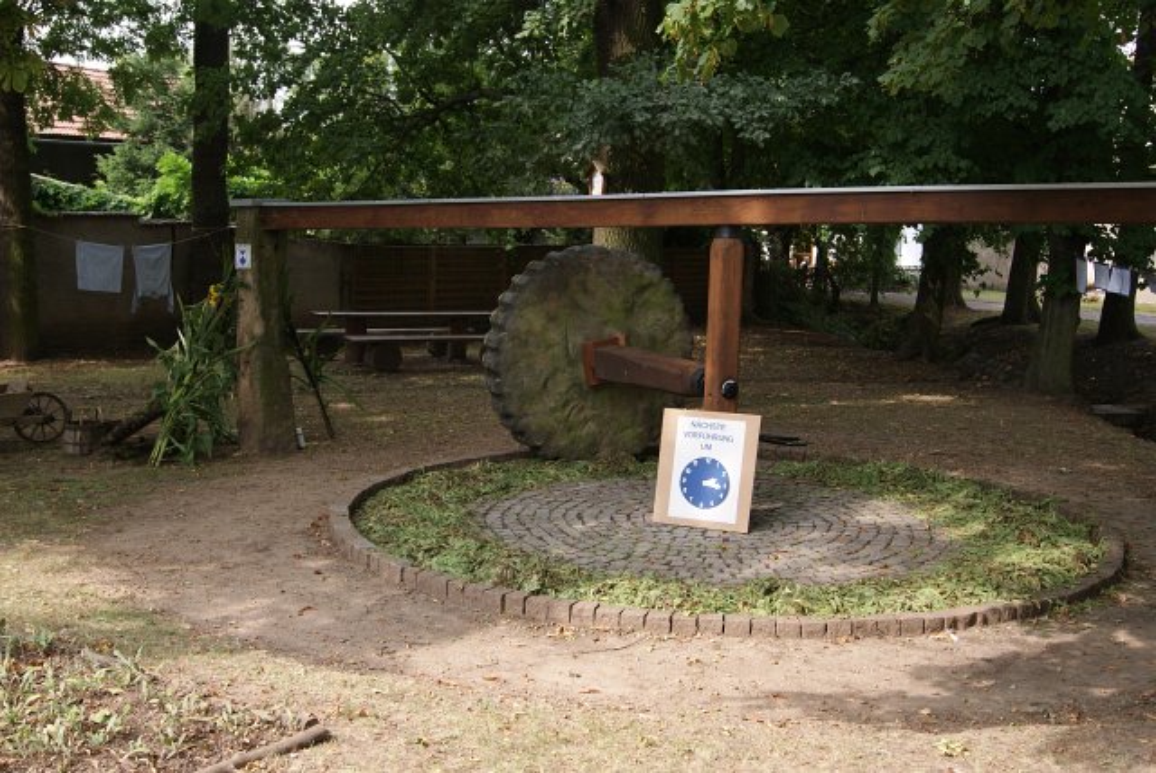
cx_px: 578
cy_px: 386
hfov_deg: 49.5
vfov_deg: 34.3
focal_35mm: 39
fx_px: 1253
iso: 100
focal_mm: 26
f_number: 6.3
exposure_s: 1/60
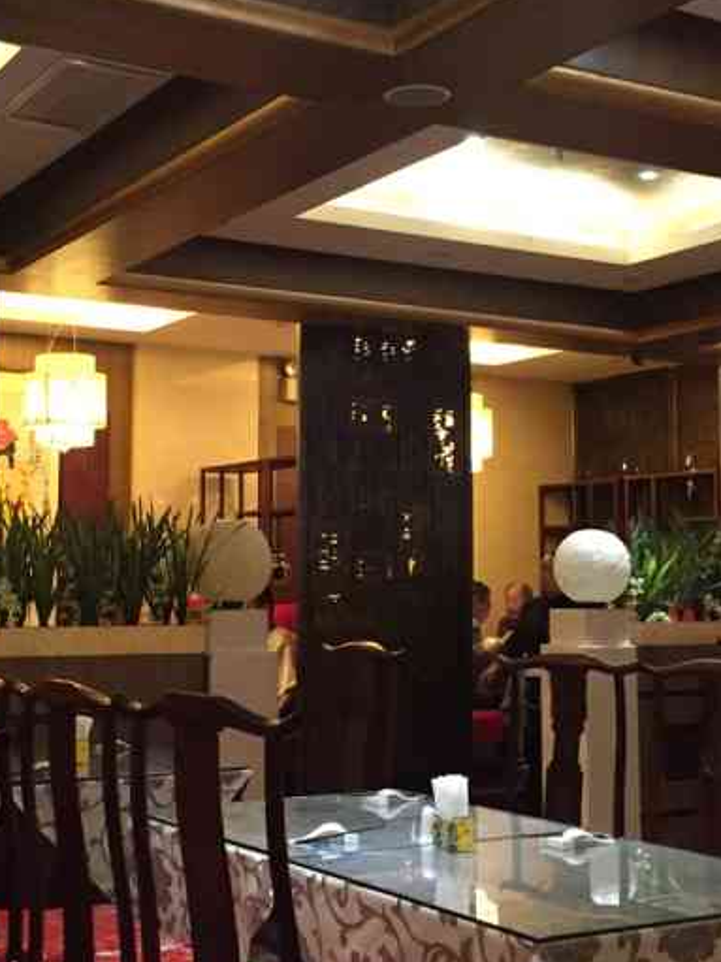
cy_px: 445
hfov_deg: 27.5
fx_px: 1472
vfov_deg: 36.2
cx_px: 303
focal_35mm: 53
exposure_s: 1/20
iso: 250
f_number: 2.2
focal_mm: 4.15
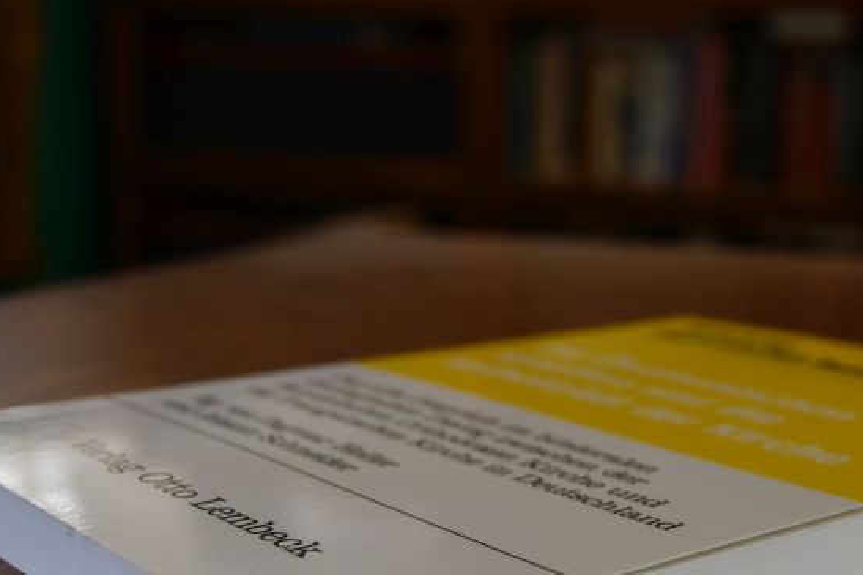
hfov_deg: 29.1
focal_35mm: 69
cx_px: 542
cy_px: 392
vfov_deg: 19.6
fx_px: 1653
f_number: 5
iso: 400
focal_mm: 28
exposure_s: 1/250
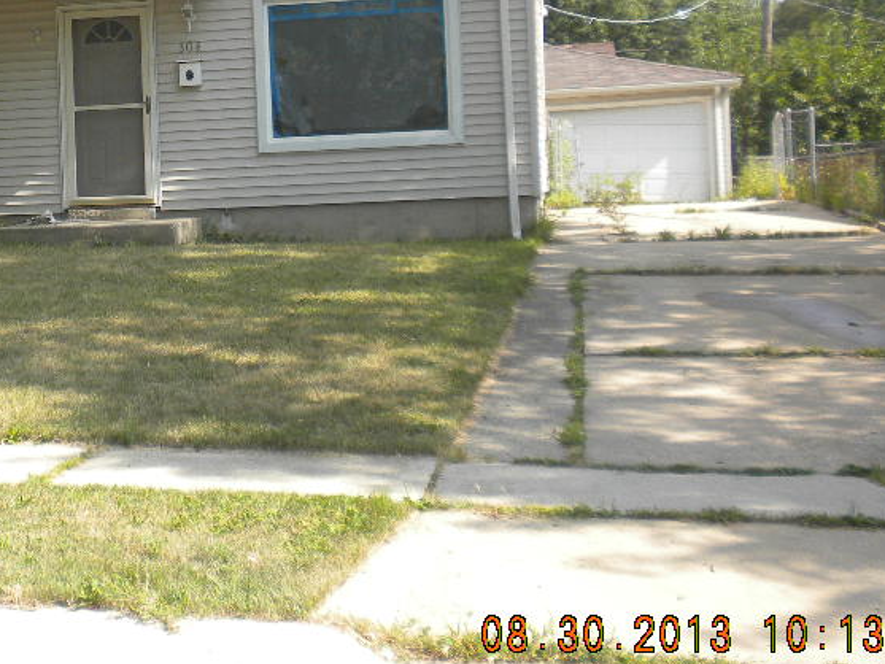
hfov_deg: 27.9
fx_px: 1739
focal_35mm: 68
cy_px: 152
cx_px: 168
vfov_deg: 21.4
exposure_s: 1/437
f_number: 3.5
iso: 90
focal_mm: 6.6
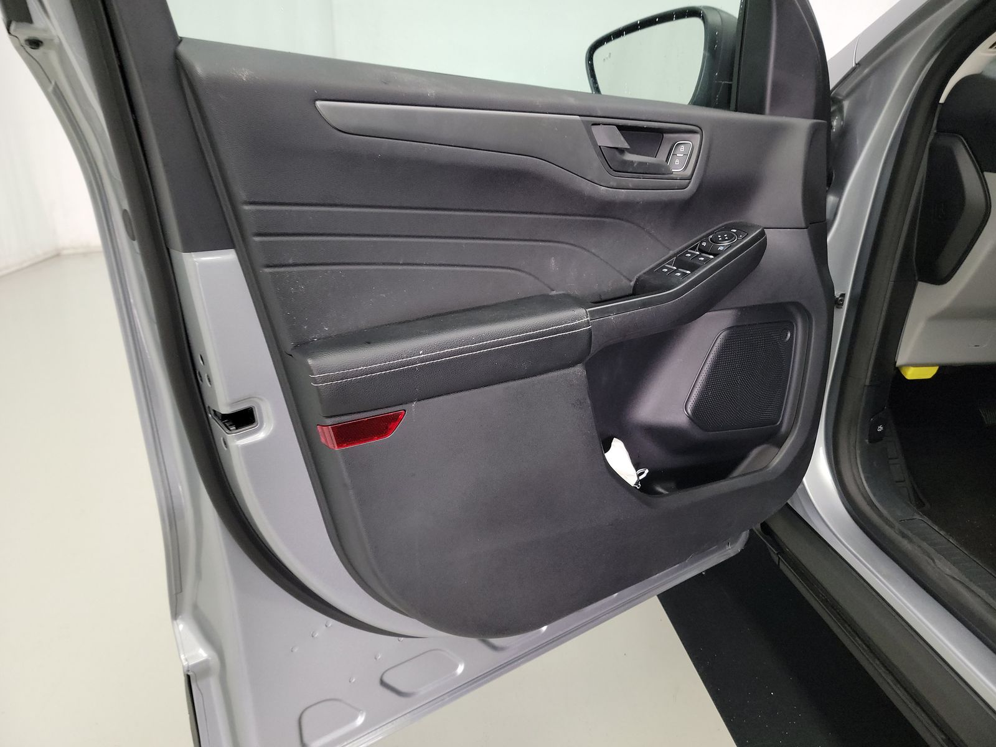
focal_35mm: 24
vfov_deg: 56.8
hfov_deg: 71.6
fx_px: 691
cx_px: 498
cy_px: 374
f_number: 1.8
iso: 657
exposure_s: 1/59
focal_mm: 6.7
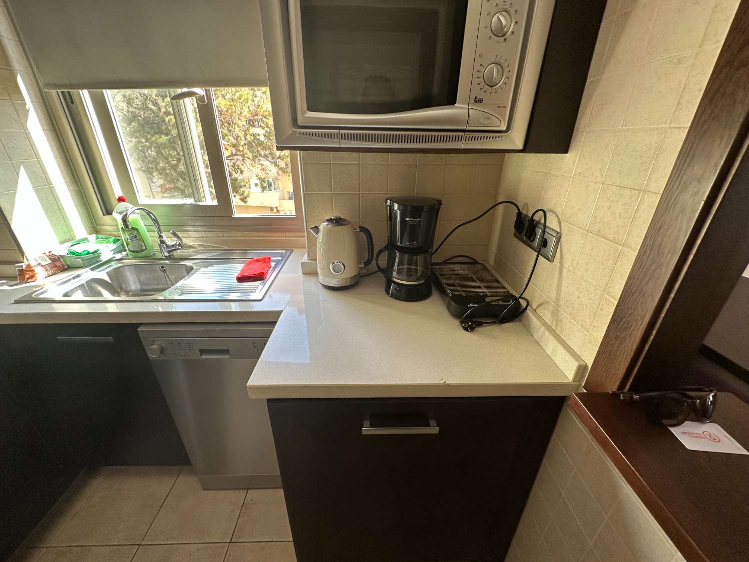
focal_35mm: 14
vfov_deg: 85.7
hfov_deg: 102.1
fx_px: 303
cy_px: 281
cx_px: 374
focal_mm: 2.22
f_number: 2.2
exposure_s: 1/99
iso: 100
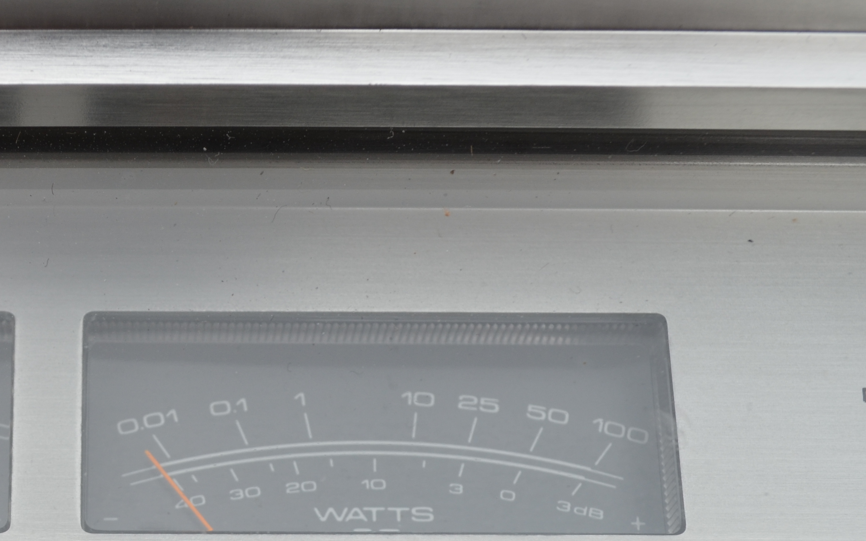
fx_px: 2053
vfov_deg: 14.7
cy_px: 556
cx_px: 86
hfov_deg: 23.2
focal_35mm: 87
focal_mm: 28
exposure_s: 1/125
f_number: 8
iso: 250
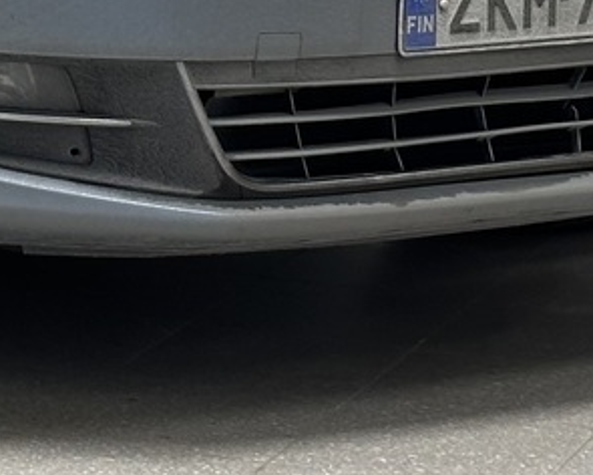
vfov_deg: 6.6
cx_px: -135
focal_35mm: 229
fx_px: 4019
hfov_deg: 8.3
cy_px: -411
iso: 125
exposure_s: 1/123
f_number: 1.78
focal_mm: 6.86
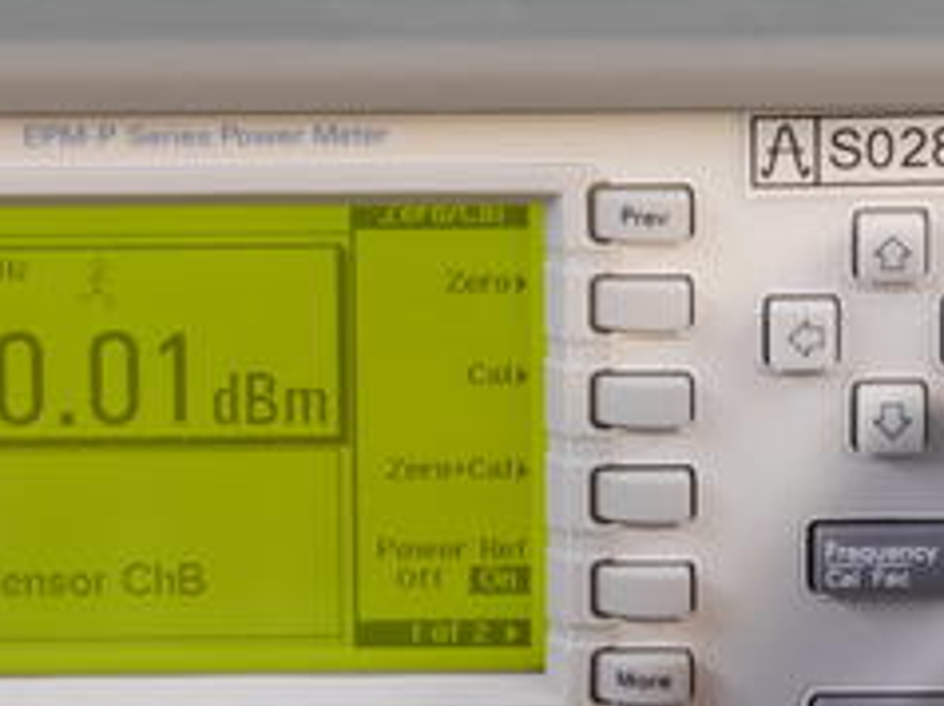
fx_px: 12832
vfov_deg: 3.2
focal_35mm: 471
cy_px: 476
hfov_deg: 4.2
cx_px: 278
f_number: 22
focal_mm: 140
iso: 800
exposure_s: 1
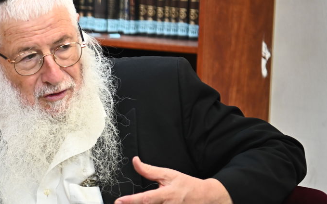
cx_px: 8
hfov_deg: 14.0
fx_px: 1310
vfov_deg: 8.9
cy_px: 107
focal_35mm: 147
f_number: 2.8
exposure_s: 1/160
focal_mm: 70
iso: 1000
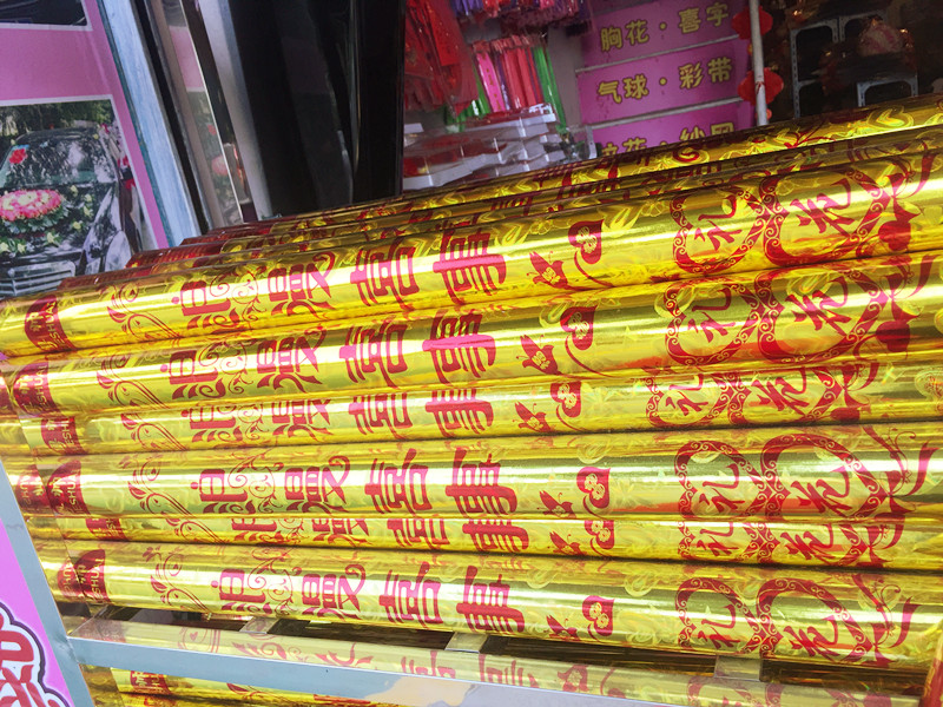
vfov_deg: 48.2
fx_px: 790
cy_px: 354
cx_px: 472
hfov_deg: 61.7
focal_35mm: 29
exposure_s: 1/138
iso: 32
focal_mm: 4.15
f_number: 2.2
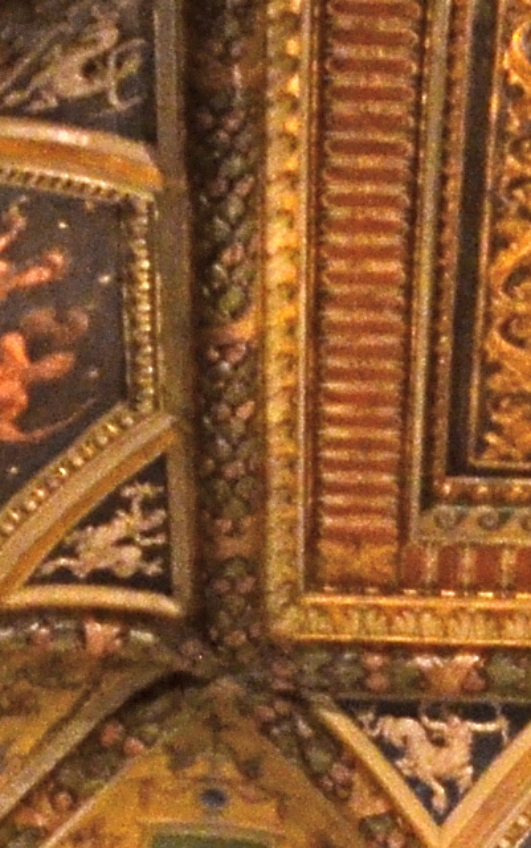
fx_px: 4882
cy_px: 1680
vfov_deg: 9.3
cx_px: 949
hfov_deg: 6.1
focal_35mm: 211
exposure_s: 1/40
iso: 1000
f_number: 3.5
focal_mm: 18
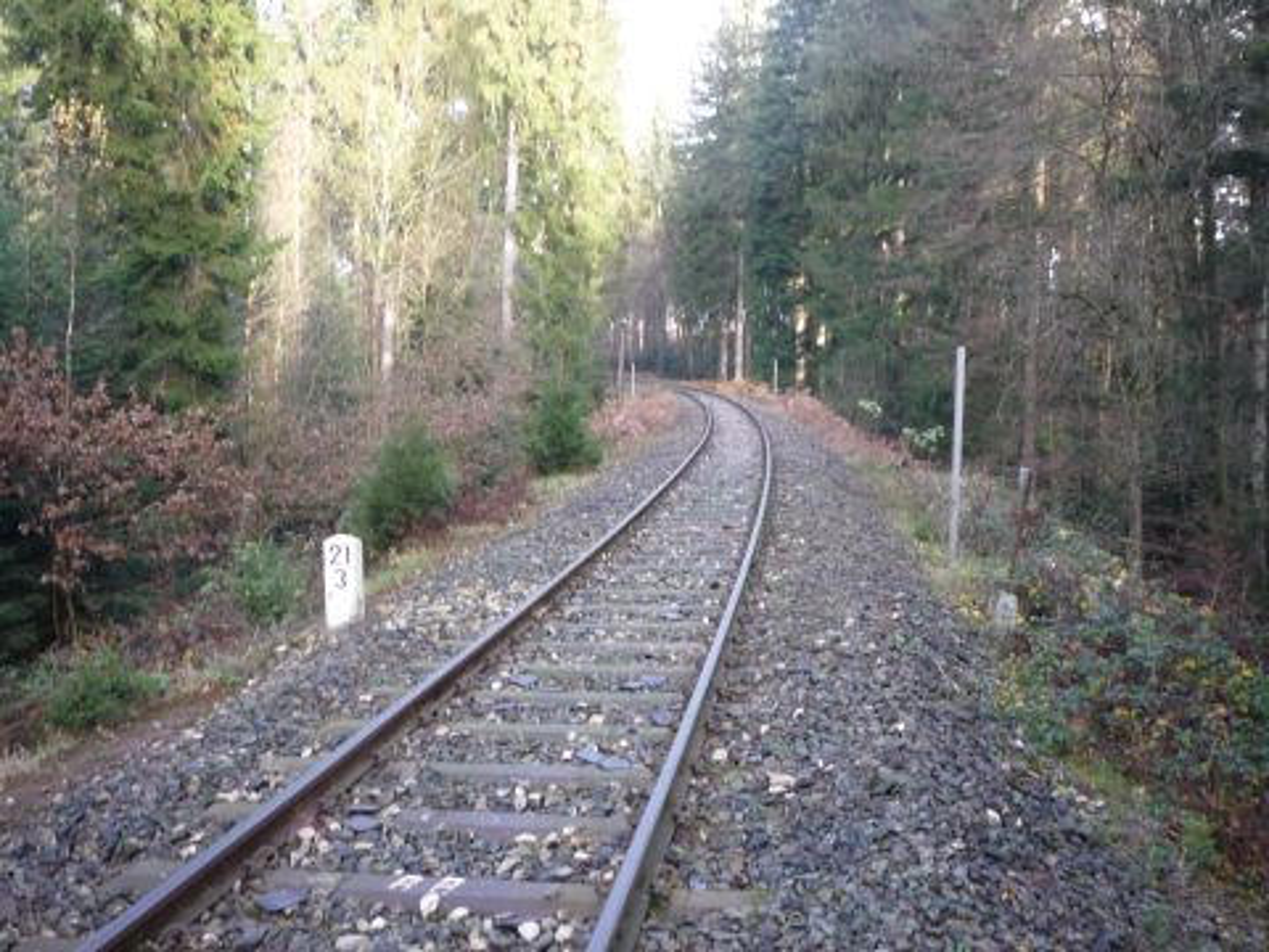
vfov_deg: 44.2
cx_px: 634
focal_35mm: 32
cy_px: 476
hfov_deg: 56.8
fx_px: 1173
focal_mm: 5.2
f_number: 3.3
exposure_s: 1/30
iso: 125
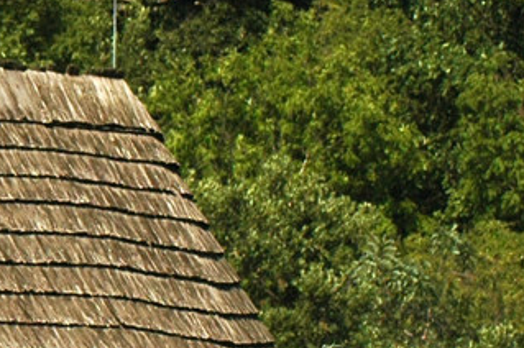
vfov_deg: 1.4
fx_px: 14221
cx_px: -733
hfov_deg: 2.1
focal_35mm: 978
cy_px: -213
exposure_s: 1/160
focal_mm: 130
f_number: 8
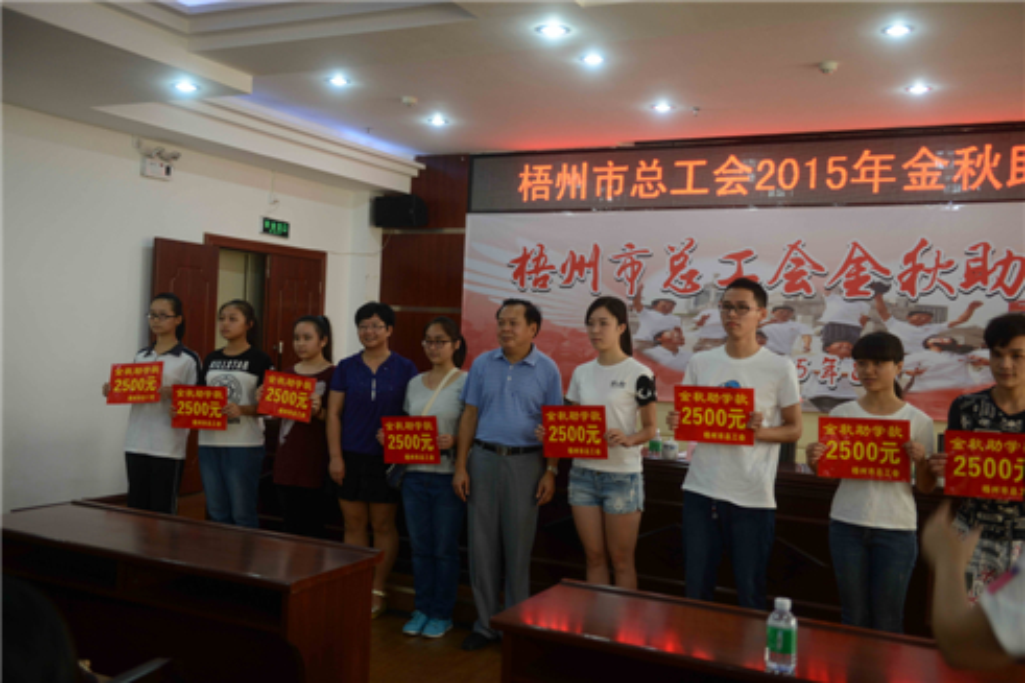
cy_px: 342
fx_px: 996
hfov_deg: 54.5
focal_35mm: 35
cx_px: 512
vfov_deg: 37.8
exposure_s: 1/80
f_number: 2.8
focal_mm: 35
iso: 500
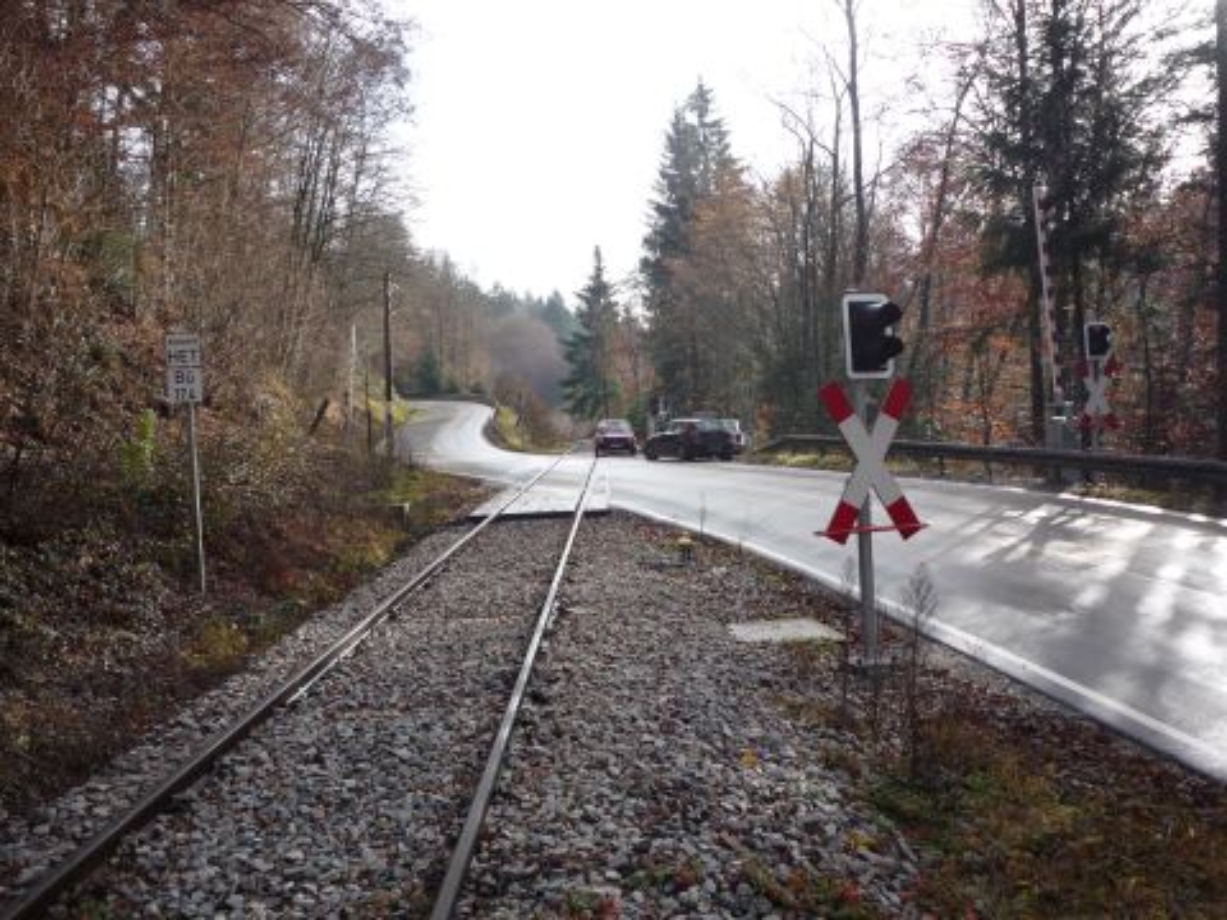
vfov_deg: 44.2
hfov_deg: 56.8
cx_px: 614
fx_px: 1134
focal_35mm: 32
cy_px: 460
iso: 100
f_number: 4
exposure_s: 1/250
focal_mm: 5.2
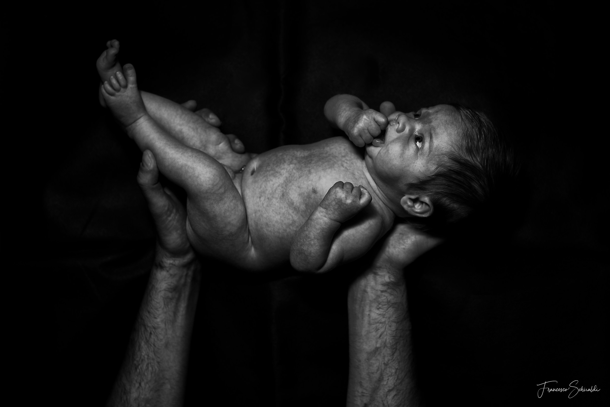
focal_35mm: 50
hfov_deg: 39.6
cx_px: 305
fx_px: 847
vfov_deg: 27.0
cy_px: 204
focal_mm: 50
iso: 160
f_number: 3.5
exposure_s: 1/200
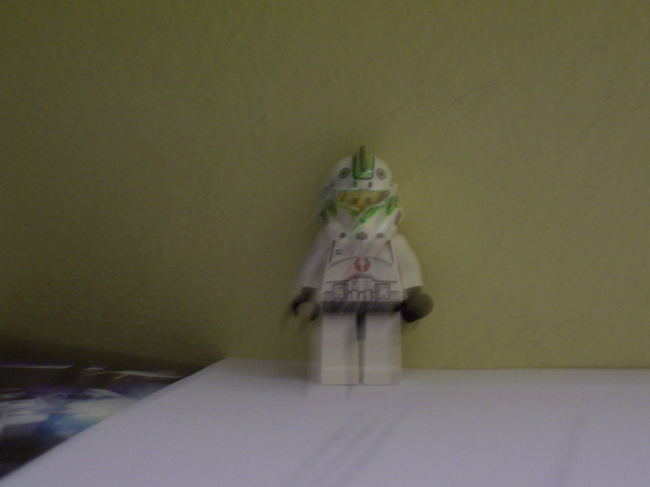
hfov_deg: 29.8
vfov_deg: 22.6
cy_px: 244
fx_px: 1221
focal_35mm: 65
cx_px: 325
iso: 160
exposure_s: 1/8
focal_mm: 10.8
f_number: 3.6
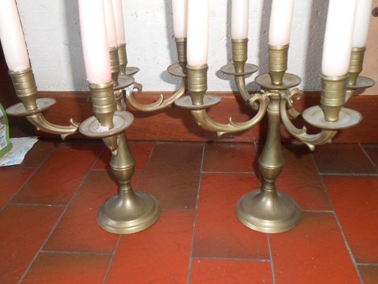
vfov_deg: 41.8
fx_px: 371
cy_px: 142
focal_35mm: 34
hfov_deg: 54.0
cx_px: 189
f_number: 3.9
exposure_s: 1/30
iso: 200
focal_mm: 6
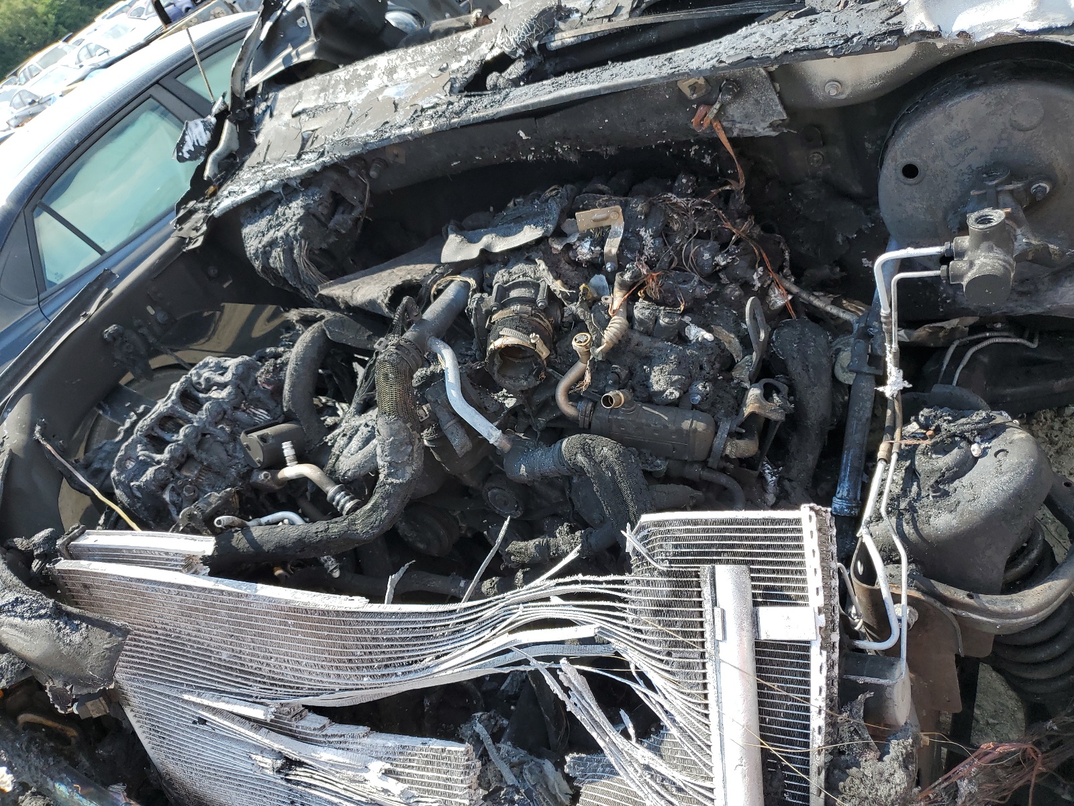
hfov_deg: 67.3
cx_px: 537
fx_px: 807
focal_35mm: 26
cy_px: 403
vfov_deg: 53.1
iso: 50
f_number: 1.5
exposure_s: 1/1111
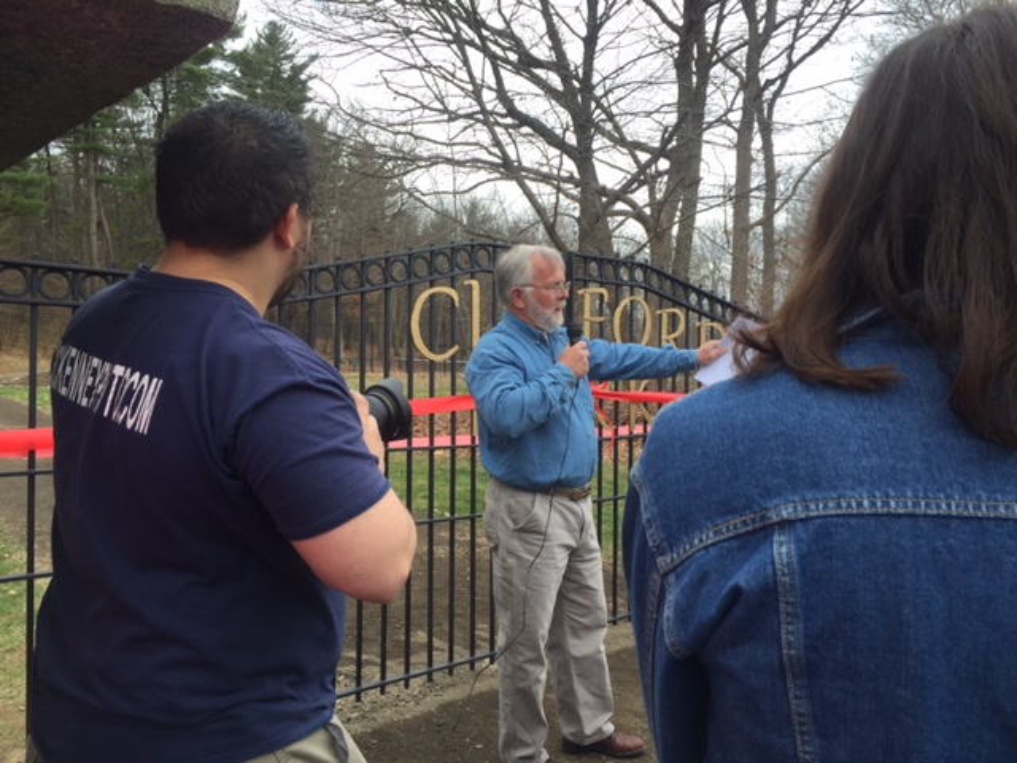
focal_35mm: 29
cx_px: 508
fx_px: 852
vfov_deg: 48.2
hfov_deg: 61.7
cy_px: 382
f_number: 2.2
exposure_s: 1/425
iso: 32
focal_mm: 4.15
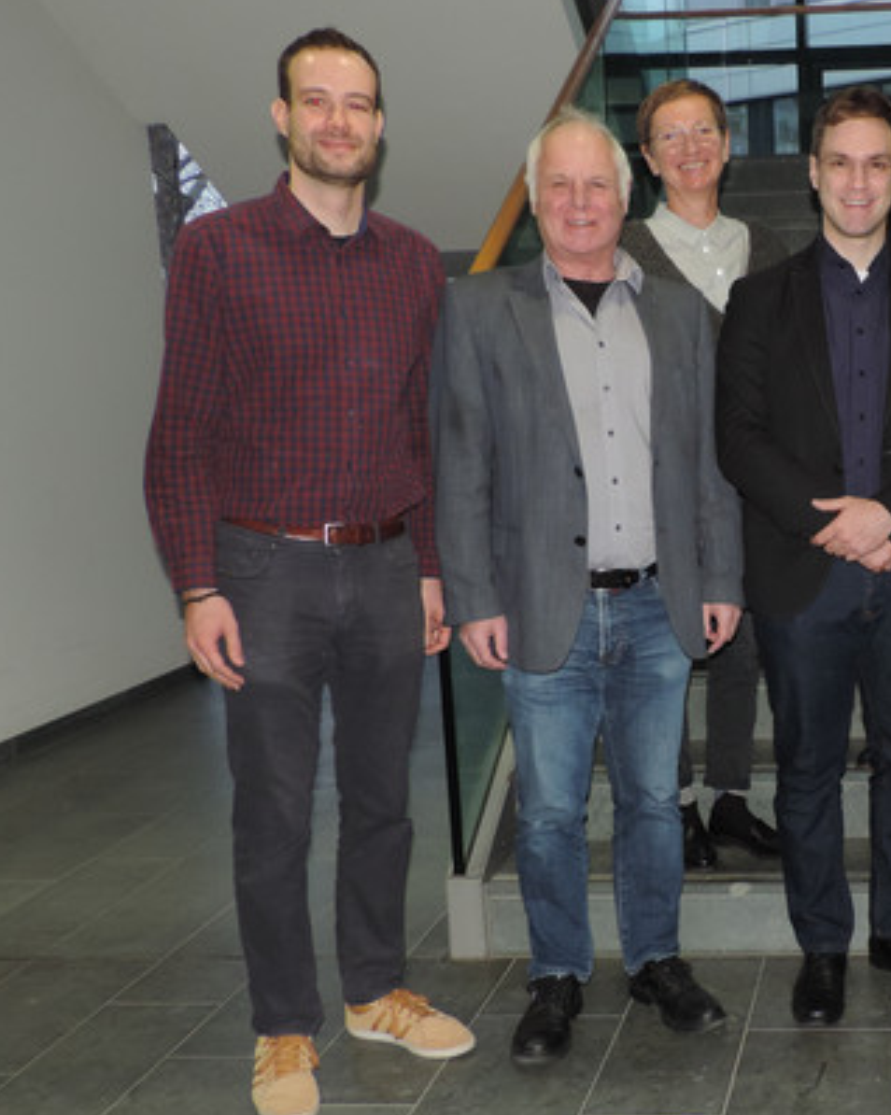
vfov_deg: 42.0
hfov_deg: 32.1
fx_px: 1451
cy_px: 611
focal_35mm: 44
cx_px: 838
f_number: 3.1
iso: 220
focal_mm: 4.9
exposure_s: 1/30
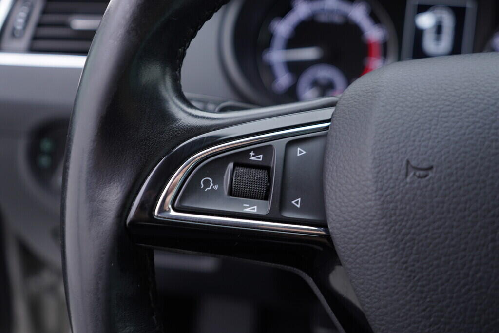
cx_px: 250
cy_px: 166
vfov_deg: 36.9
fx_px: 499
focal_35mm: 36
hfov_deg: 53.1
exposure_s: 1/40
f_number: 2.8
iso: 125
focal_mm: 24
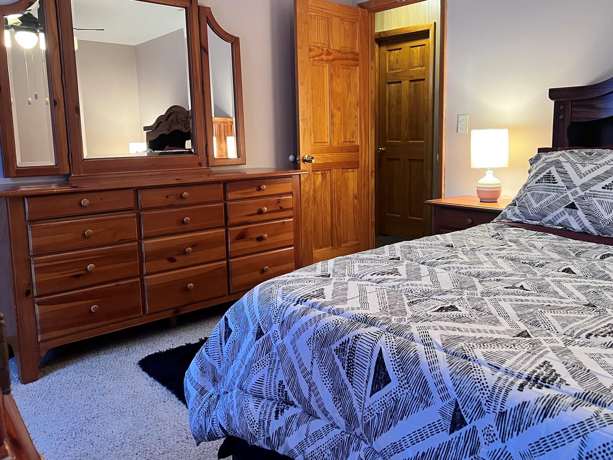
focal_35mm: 30
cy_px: 196
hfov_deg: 59.8
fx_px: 531
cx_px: 344
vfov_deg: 46.6
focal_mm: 5.7
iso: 320
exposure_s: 1/60
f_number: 1.5
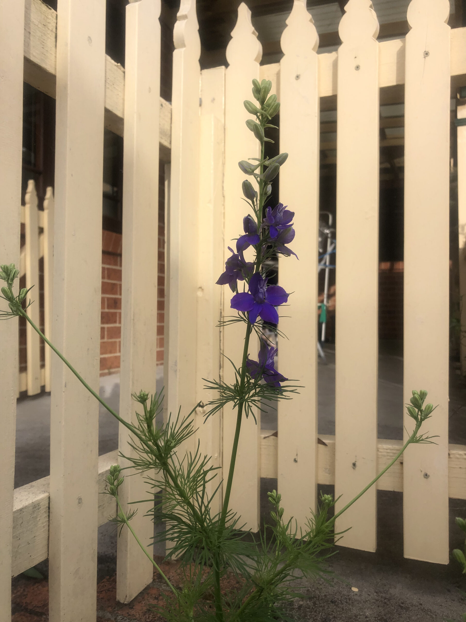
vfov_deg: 63.4
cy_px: 311
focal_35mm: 28
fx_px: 503
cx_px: 233
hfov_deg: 49.7
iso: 20
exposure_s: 1/1000
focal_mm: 3.99
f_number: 1.8
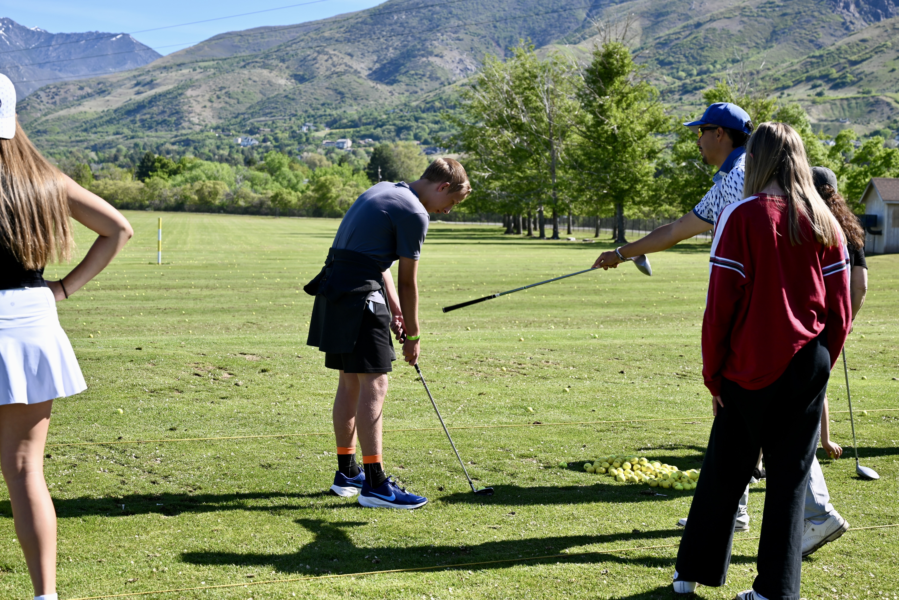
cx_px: 450
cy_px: 300
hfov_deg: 34.5
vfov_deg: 23.4
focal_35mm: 58
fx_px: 1449
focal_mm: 58
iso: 100
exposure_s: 1/320
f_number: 6.3
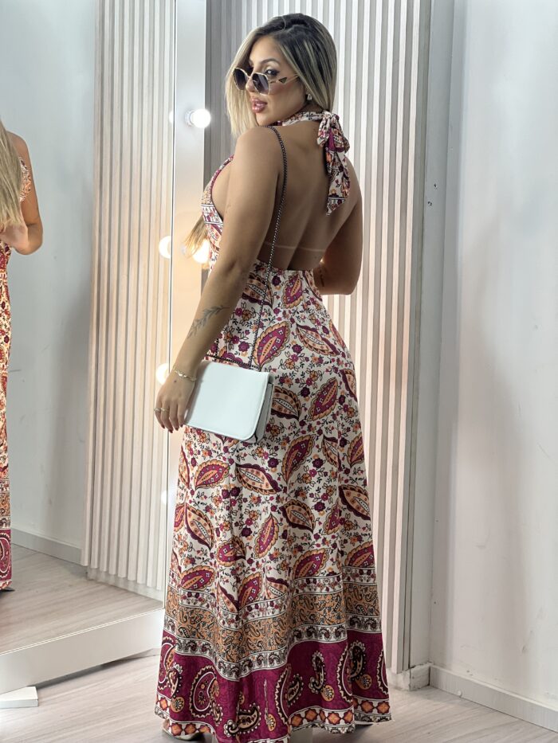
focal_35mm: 77
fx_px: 1655
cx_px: 279
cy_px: 372
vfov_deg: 25.3
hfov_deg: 19.1
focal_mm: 9
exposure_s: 1/120
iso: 80
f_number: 2.8
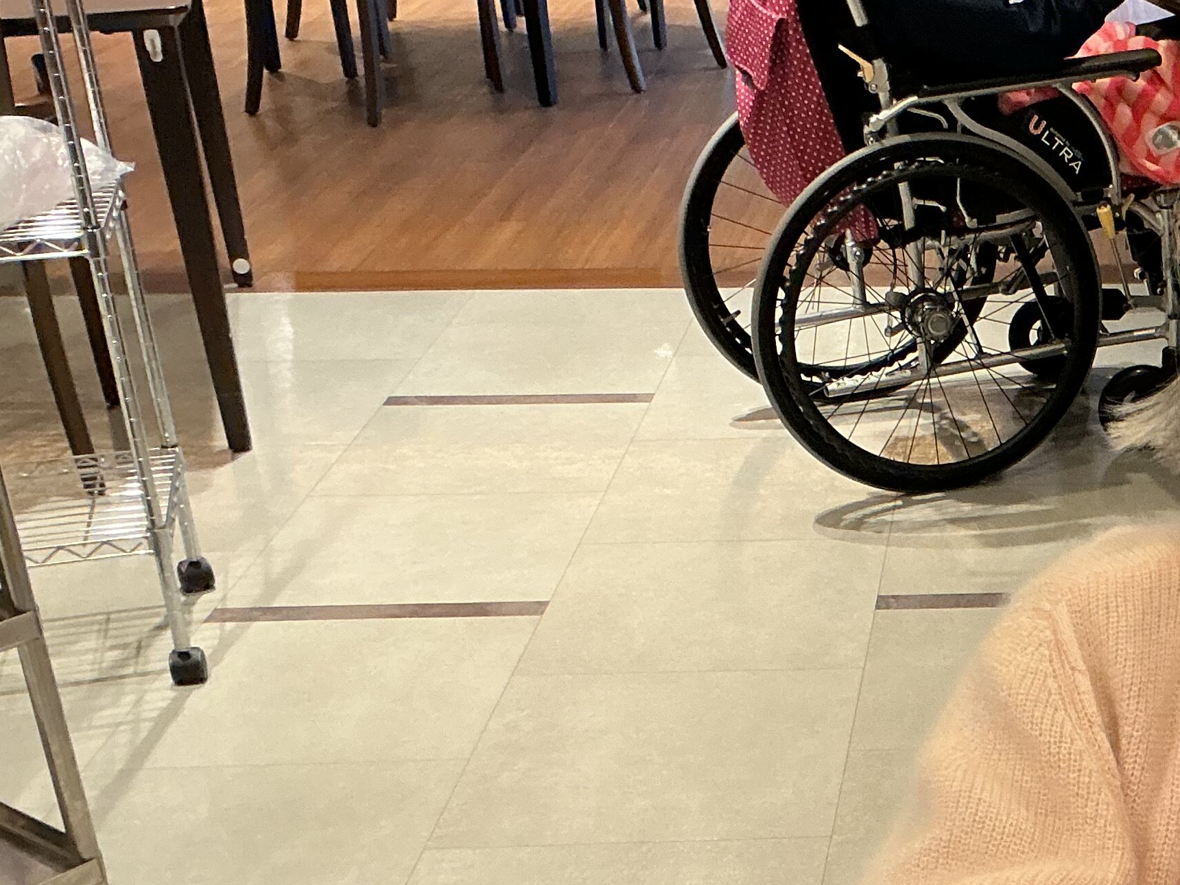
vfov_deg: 21.3
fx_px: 2318
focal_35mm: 68
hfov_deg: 26.8
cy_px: 738
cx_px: 1210
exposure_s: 1/60
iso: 160
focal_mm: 3
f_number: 1.8
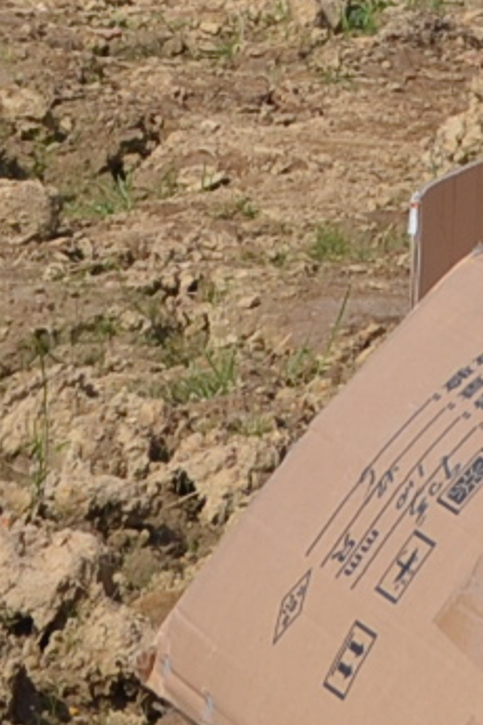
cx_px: 598
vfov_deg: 5.9
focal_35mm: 341
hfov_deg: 4.0
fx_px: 6862
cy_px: -794
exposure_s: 1/250
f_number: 8
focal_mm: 34
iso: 100
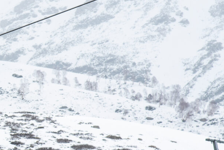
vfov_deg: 3.8
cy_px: 130
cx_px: -193
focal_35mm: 358
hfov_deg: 5.6
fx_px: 2229
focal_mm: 85
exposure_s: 1/320
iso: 100
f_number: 8
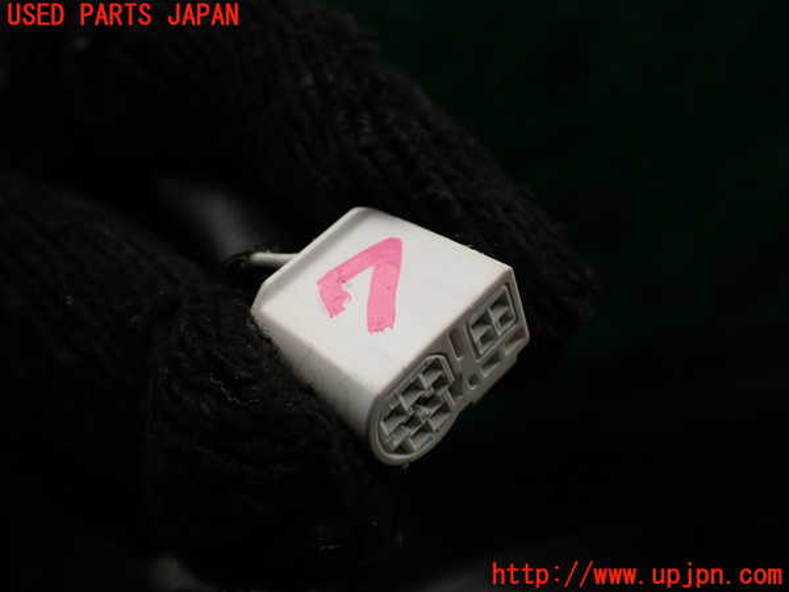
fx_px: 684
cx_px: 394
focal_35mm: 30
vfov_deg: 46.8
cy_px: 296
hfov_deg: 60.0
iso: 100
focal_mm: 5.4
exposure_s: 1/250
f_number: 3.2
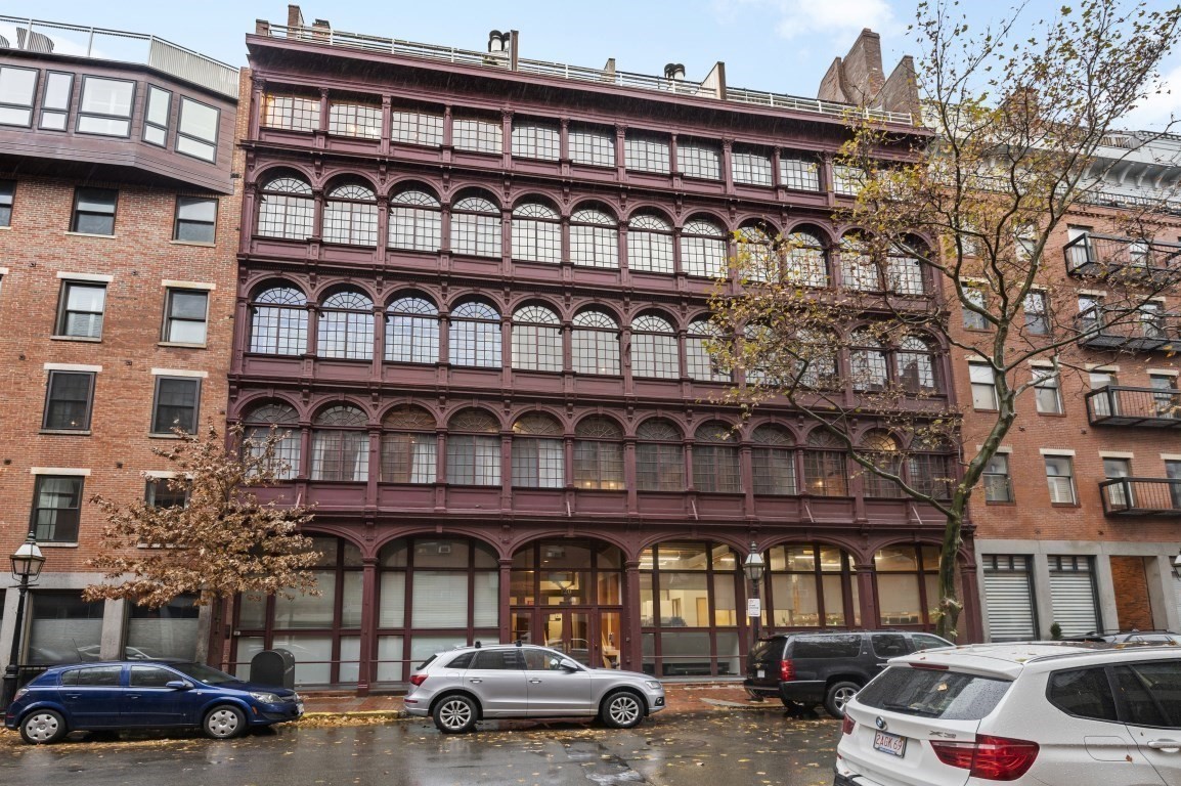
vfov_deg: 70.4
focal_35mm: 17
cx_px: 590
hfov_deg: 93.3
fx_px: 557
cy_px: 393
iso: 1600
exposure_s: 1/60
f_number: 5.6
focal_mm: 17
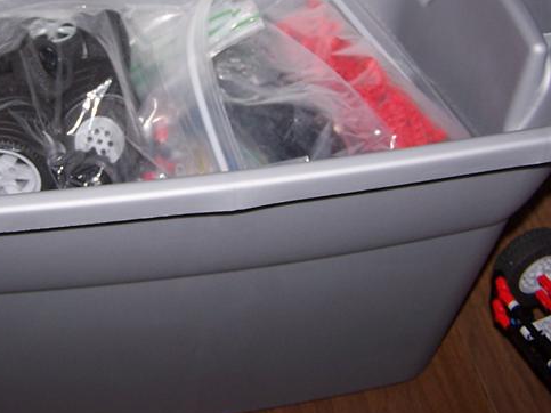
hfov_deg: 30.6
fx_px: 1003
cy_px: 86
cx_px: 204
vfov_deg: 23.0
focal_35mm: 63
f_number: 2.8
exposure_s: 1/60
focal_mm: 6.3
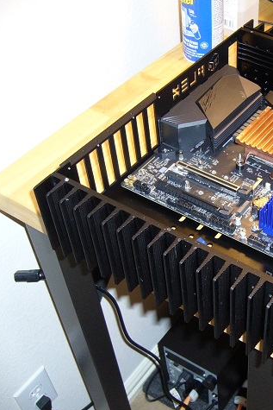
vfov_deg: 40.3
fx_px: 557
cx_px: 270
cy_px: 205
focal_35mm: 49
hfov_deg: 26.2
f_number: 2.8
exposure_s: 1/30
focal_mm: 5.8
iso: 125
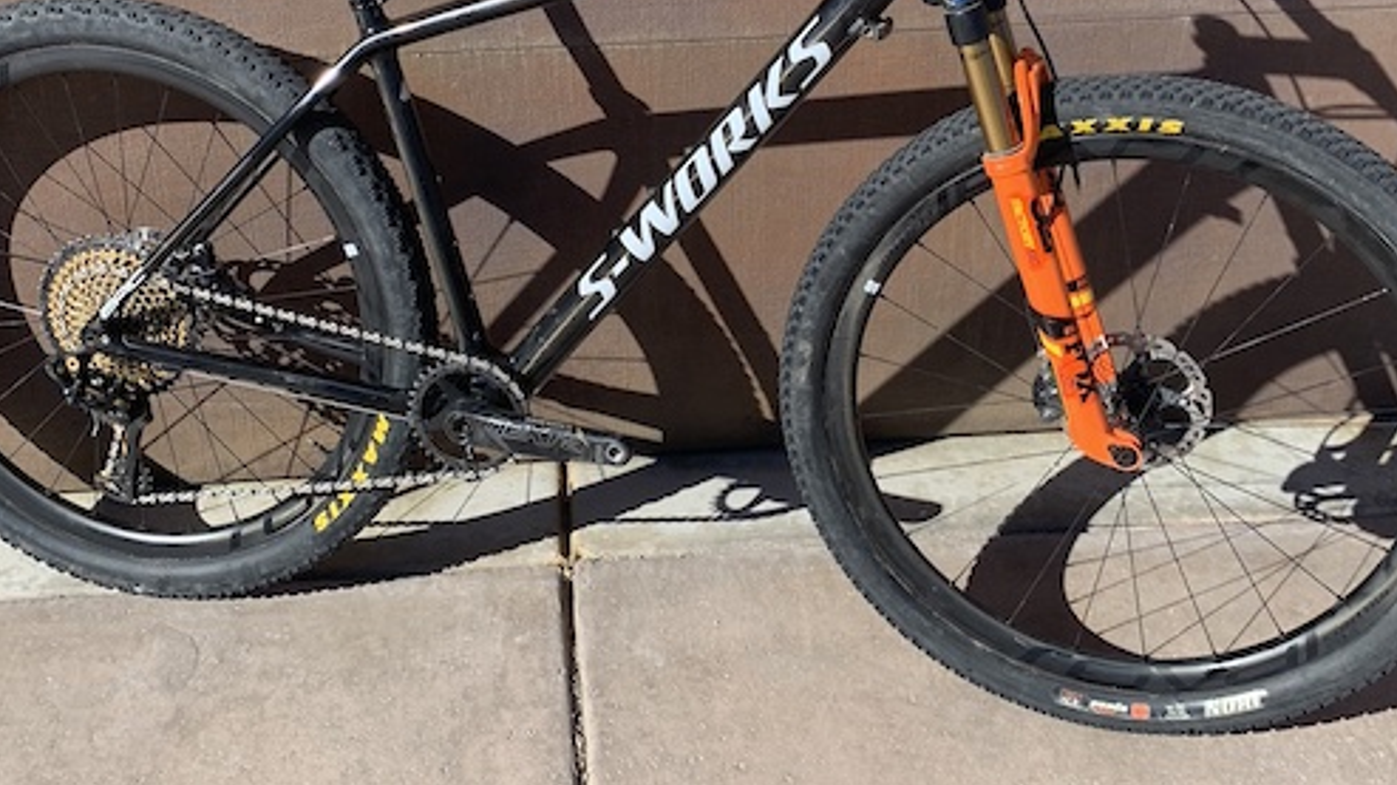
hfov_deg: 44.6
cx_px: 689
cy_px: 184
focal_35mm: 46
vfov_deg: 25.6
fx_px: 1704
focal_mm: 4.25
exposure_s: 1/1748
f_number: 1.8
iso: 25
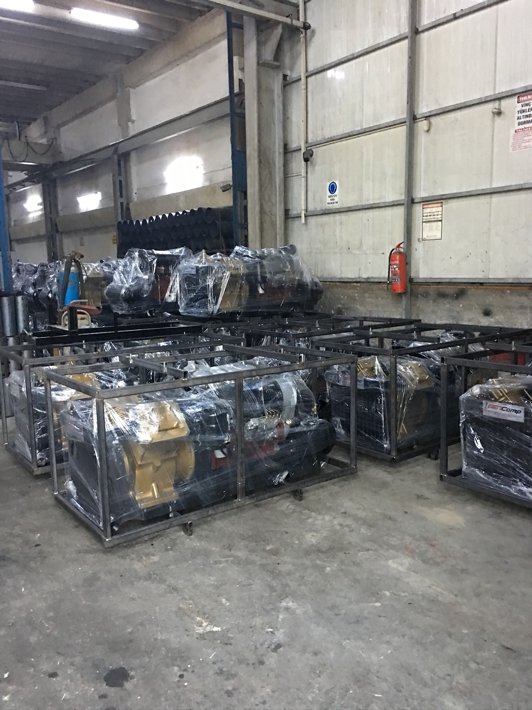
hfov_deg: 48.2
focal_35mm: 29
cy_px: 355
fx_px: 594
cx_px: 266
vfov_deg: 61.7
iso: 160
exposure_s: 1/8
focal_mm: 4.15
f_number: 2.2
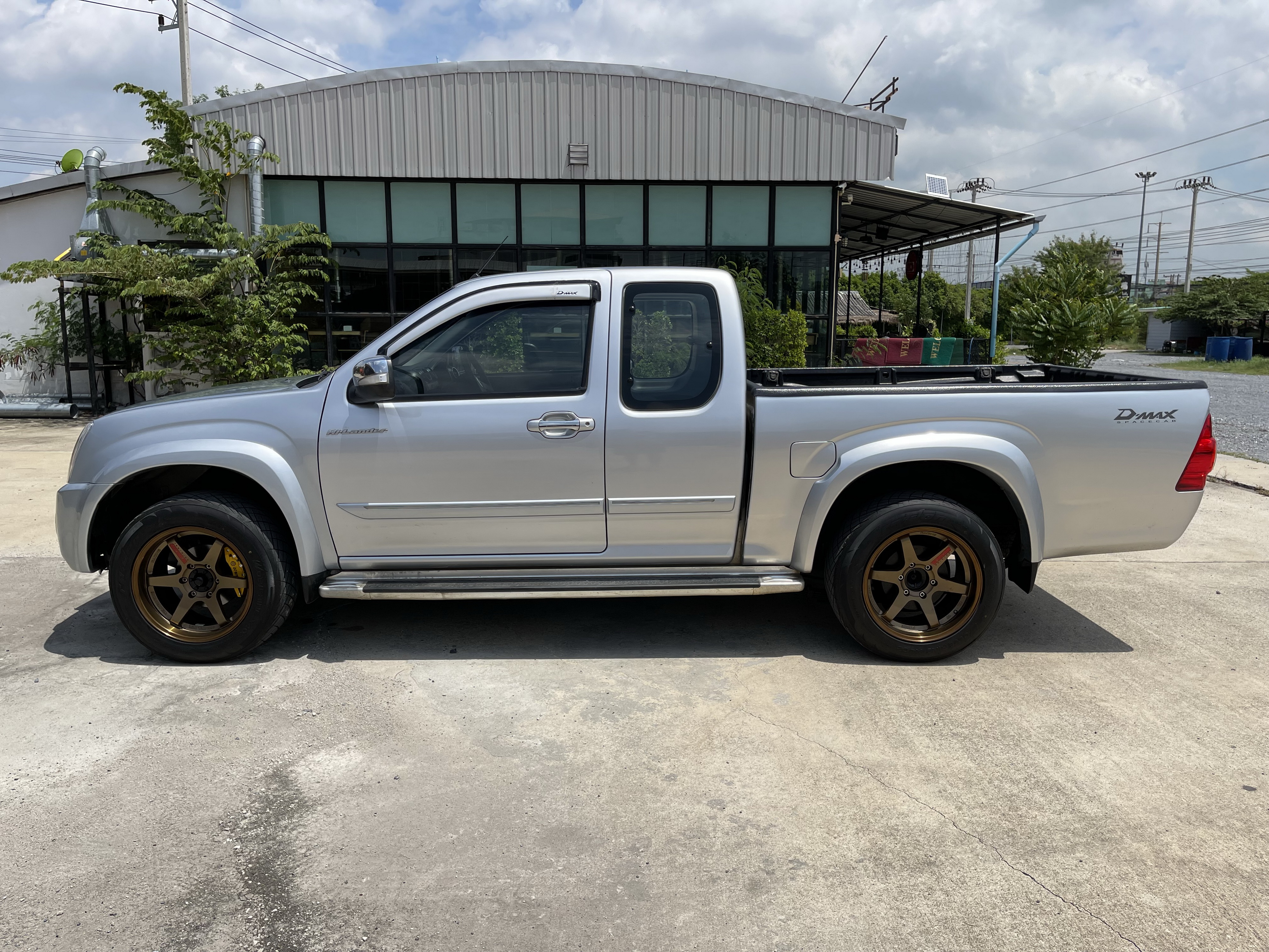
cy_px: 476
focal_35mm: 26
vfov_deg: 53.1
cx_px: 634
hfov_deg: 67.3
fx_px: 953
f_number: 1.6
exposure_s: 1/5917
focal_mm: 5.1
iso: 32
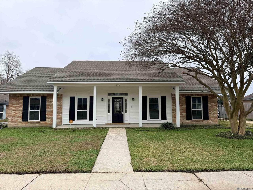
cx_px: 126
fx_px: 175
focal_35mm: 24
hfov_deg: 71.6
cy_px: 95
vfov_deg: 56.8
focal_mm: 6.76
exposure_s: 1/1618
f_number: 1.78
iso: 80
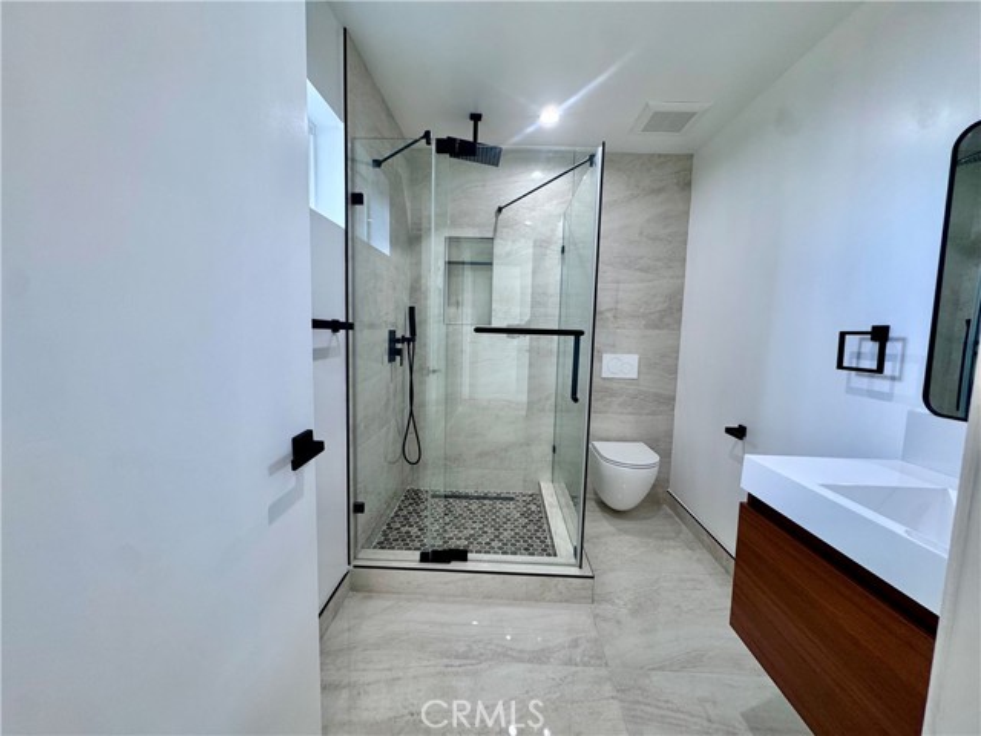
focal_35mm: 14
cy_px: 368
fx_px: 397
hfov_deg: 102.1
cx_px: 490
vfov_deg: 85.7
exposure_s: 1/120
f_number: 2.2
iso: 200
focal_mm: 2.22
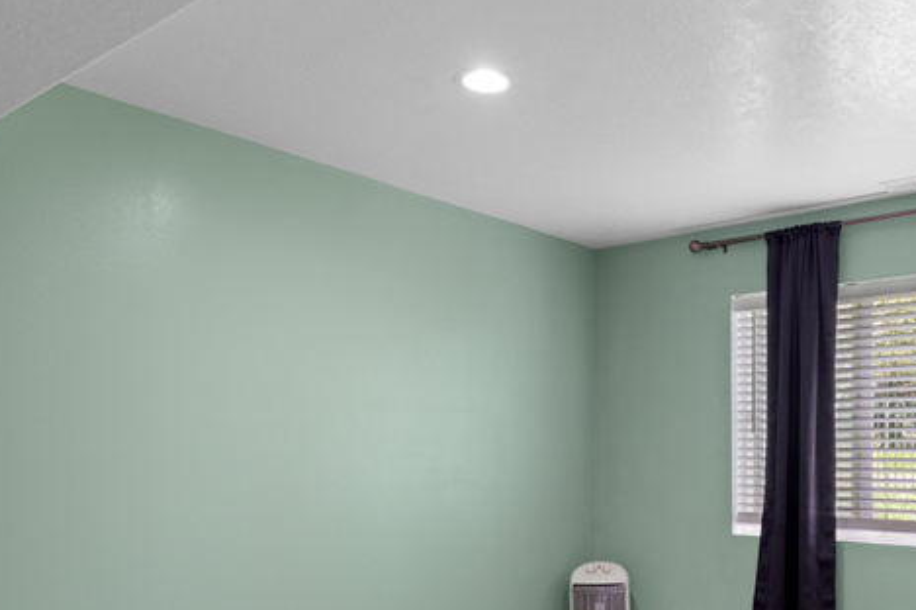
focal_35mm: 35
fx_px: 890
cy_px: 455
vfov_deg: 37.0
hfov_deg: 53.5
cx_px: 597
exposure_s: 1/3
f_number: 9
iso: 250
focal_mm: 16
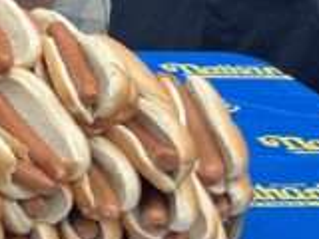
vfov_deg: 11.5
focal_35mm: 125
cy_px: -98
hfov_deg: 13.0
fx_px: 1152
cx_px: -385
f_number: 1.5
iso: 50
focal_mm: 5.7
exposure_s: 1/791
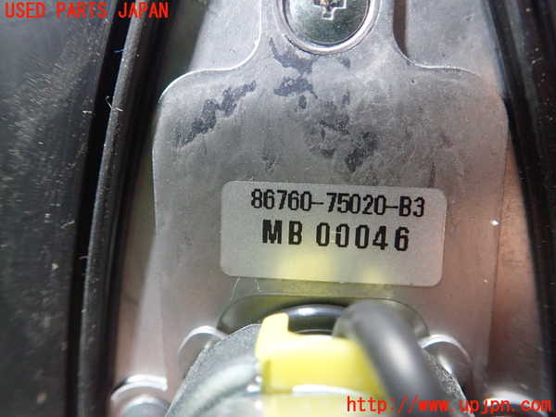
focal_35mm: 30
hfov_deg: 60.0
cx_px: 278
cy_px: 208
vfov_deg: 46.8
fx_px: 482
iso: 800
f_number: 2.3
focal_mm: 5.5
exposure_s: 1/60
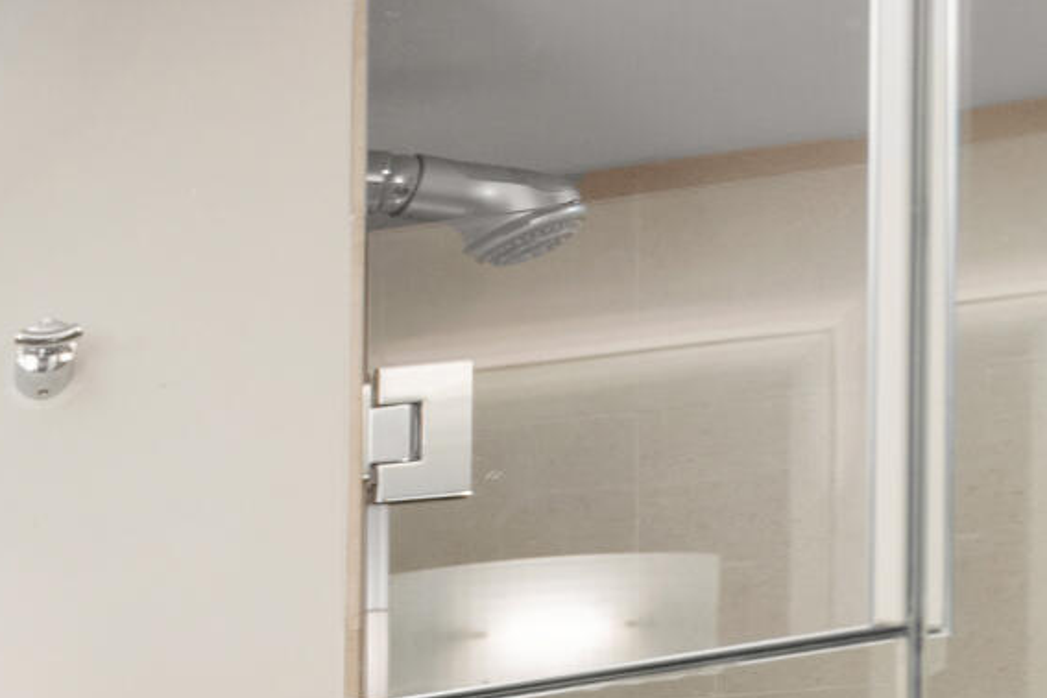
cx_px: -1570
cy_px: 1091
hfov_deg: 14.0
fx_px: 2617
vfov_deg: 14.1
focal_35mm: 90
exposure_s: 1/4
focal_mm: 17
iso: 320
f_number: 7.1
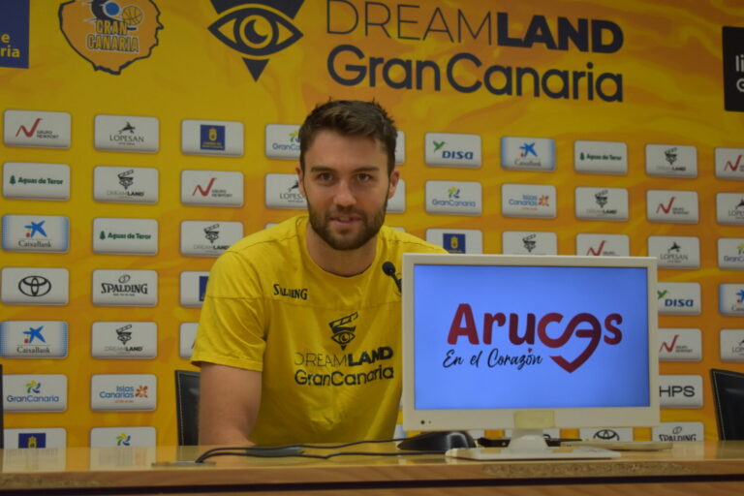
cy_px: 248
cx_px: 372
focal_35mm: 75
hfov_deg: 27.0
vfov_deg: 18.2
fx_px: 1550
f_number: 5.6
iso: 1000
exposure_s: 1/125
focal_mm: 50
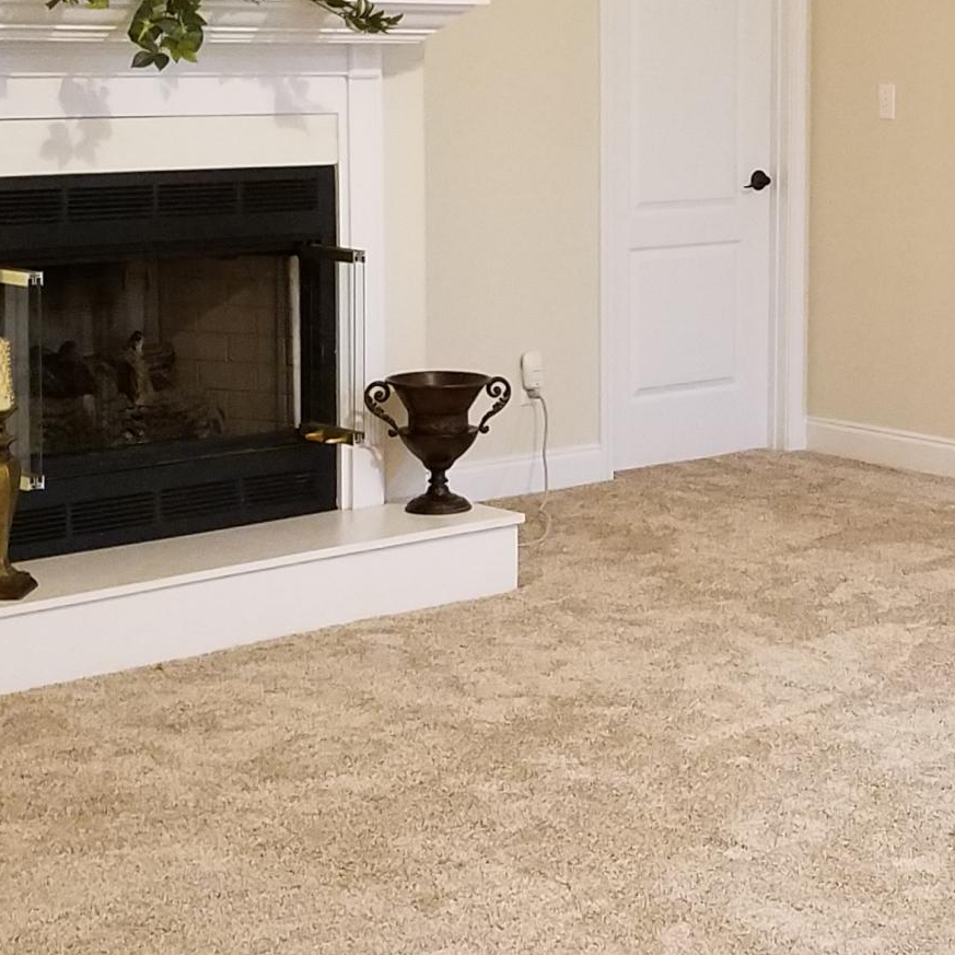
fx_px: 2559
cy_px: 221
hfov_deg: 20.9
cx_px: 779
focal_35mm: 82
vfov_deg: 20.9
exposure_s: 1/13
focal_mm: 4.25
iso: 250
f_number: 1.7
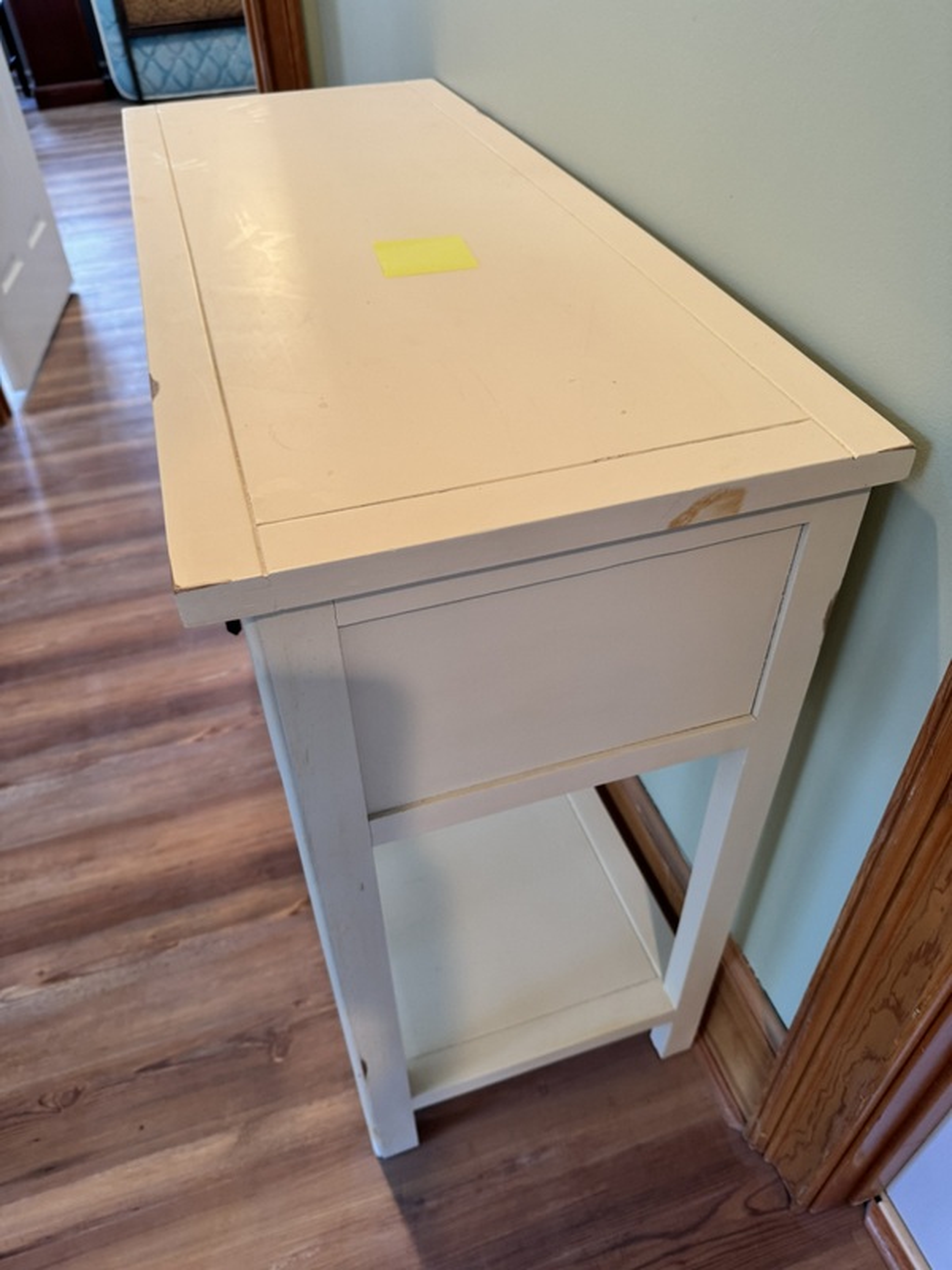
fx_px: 880
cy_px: 635
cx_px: 476
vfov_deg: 71.6
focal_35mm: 24
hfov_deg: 56.8
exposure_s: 1/60
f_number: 1.78
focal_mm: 6.76
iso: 200
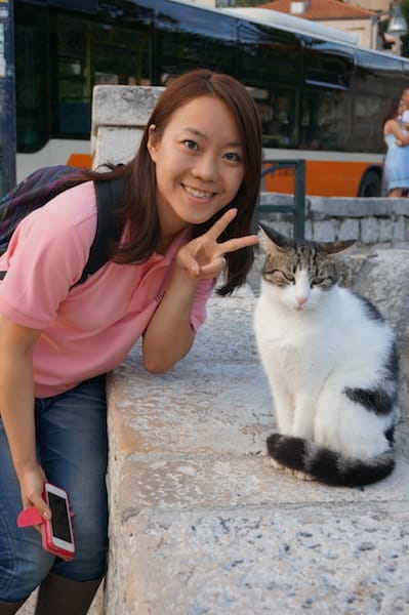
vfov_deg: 40.0
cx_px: 204
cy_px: 308
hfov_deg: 27.2
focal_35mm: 50
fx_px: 845
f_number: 5
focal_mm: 33
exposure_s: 1/160
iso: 200
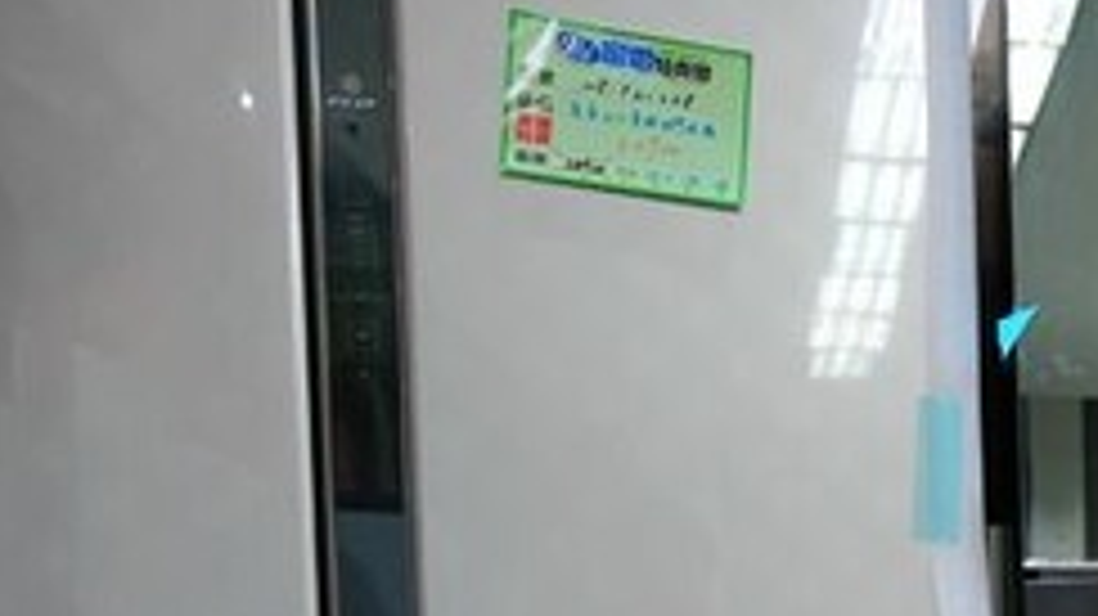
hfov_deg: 27.5
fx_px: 1804
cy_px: 787
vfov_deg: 18.2
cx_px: 1476
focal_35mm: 62
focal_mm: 17
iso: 320
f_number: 2.8
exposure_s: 1/30
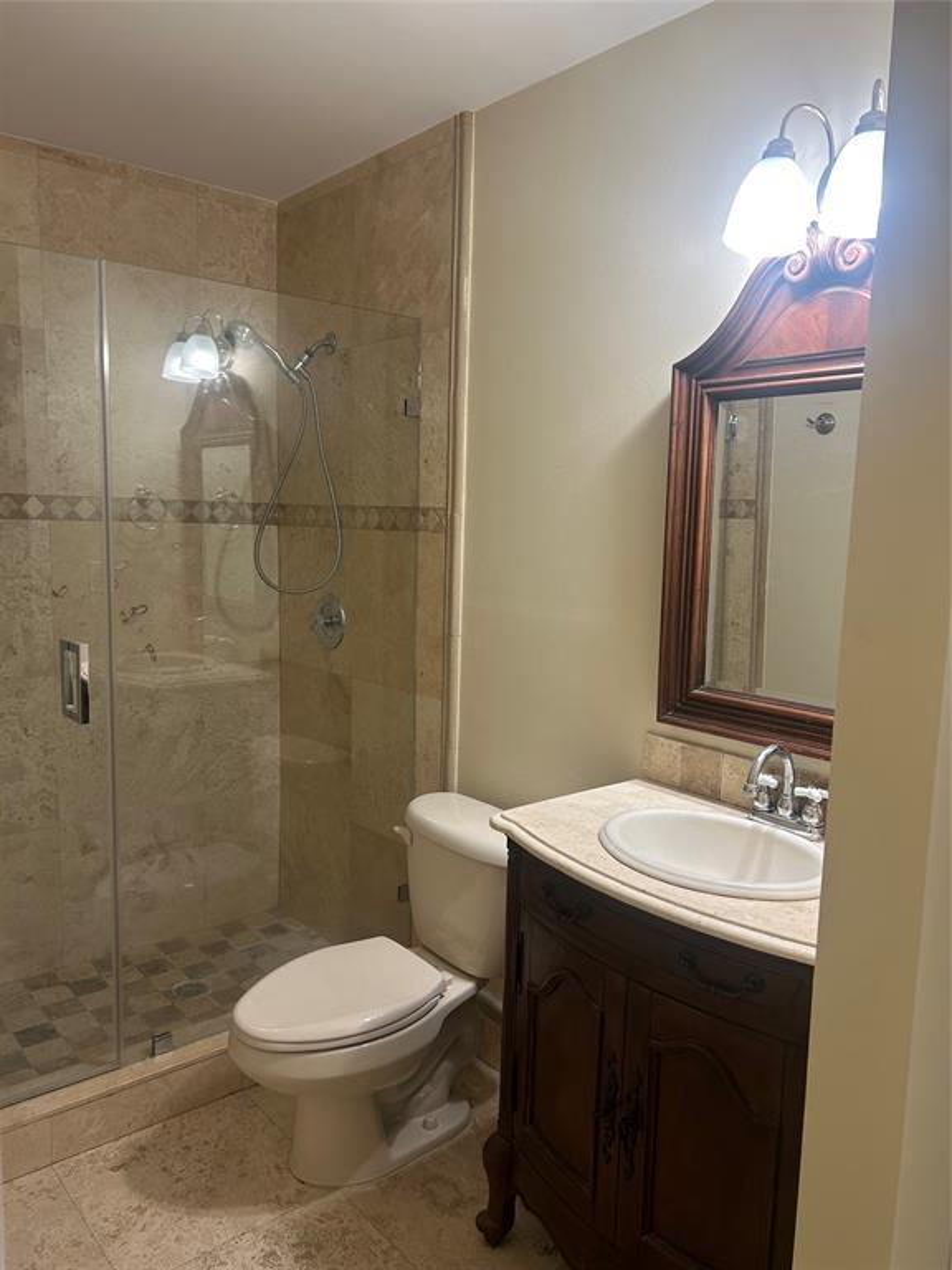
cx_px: 476
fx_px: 953
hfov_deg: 53.1
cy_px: 635
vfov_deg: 67.3
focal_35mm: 26
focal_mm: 5.7
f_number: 1.5
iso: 100
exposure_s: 1/60
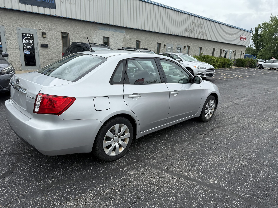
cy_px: 104
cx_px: 139
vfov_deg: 56.8
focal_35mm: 24
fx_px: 193
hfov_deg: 71.6
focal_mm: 6.76
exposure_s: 1/2907
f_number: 1.78
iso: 80
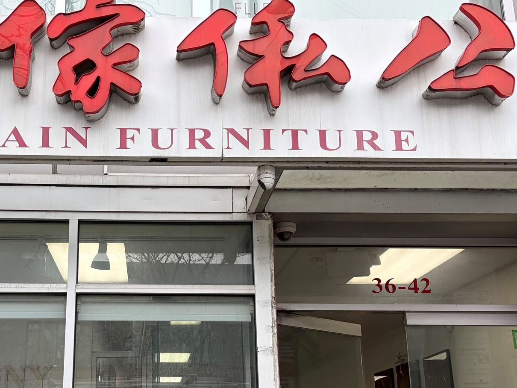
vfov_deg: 32.4
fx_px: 657
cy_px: 276
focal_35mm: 44
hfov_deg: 42.2
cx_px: 158
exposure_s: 1/326
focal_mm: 5.96
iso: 40
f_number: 1.6
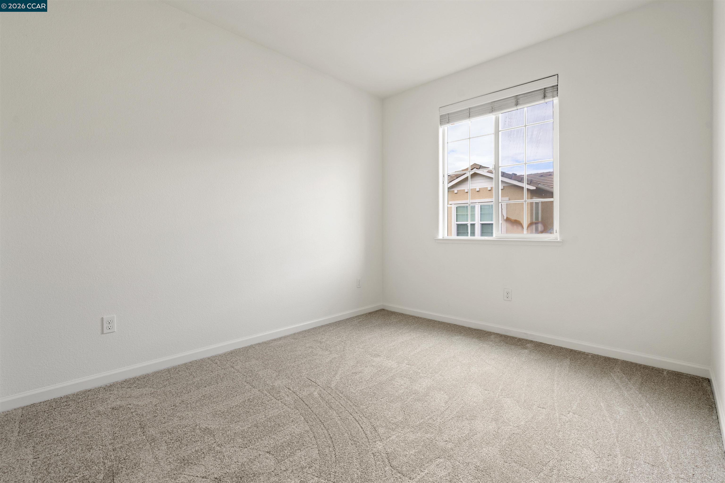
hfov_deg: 96.7
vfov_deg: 73.7
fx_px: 322
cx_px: 362
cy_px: 242
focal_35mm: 16
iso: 100
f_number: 8
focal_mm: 16
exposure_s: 1/4
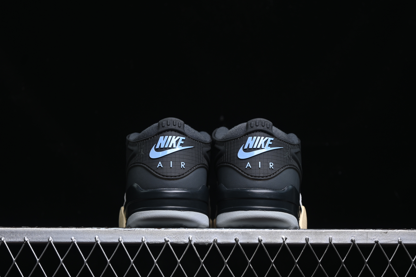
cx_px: 210
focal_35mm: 76
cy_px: 140
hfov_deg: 26.6
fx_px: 878
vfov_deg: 18.0
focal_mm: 50
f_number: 6.3
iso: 160
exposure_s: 1/60
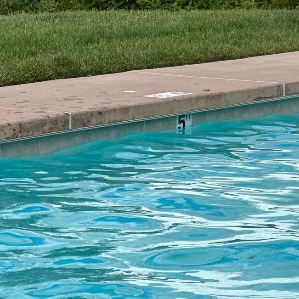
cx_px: 362
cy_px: -6
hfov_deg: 7.8
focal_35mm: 223
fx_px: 2179
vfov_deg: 7.8
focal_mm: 9
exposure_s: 1/602
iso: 32
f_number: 2.8
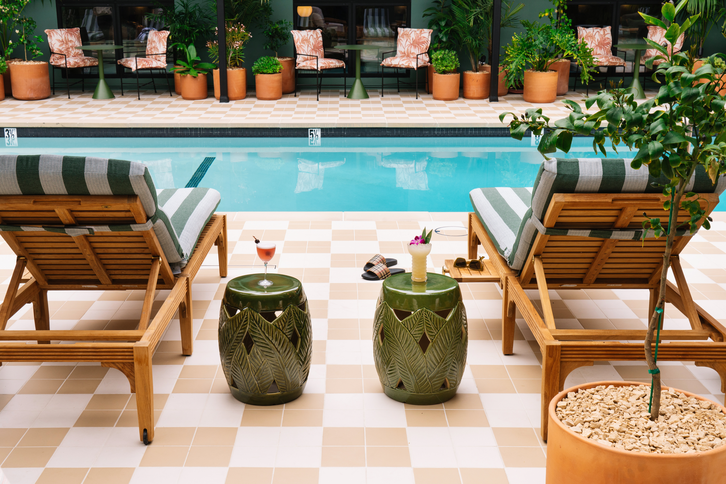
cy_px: 242
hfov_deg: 45.4
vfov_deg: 31.2
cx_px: 363
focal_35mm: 43
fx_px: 867
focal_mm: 43
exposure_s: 1/160
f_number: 14
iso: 400
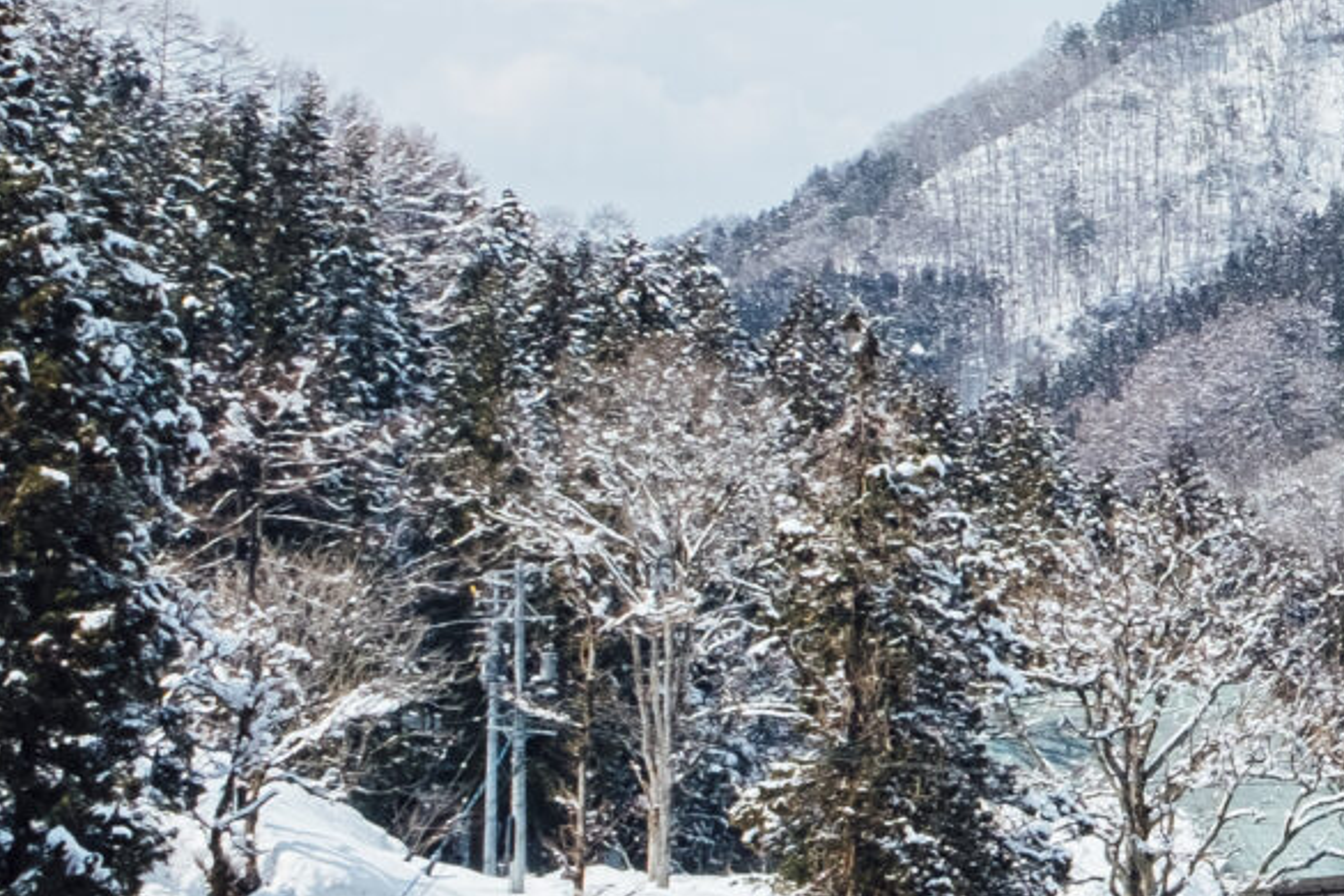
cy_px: 157
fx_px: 3920
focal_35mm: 105
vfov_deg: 13.0
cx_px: 2240
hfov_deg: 16.9
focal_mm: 16
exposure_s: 1/550
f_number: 8
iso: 200
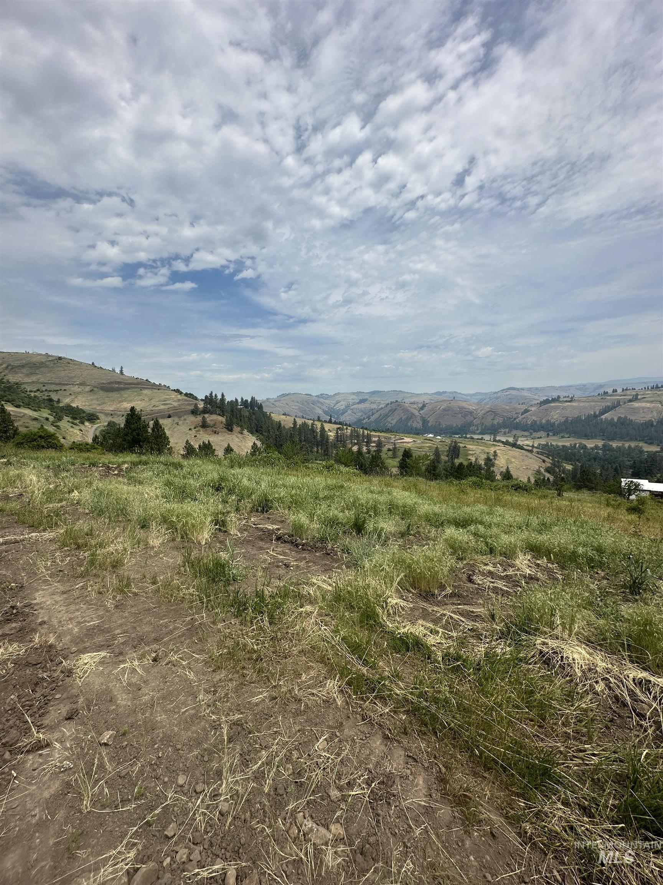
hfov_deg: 85.7
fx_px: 358
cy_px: 442
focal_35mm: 14
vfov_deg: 102.1
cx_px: 332
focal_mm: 2.22
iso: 40
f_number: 2.2
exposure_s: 1/3040
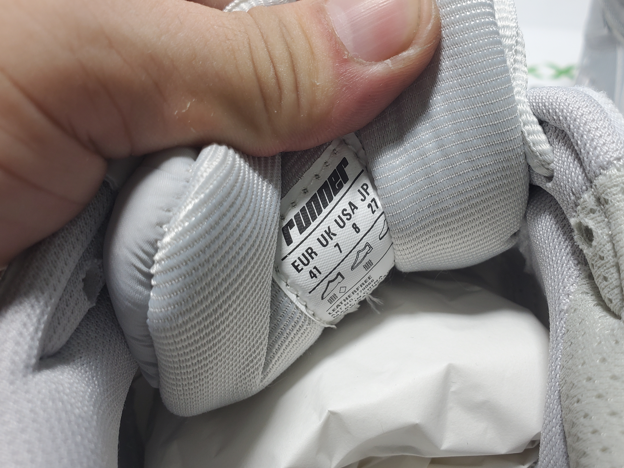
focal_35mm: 31
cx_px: 362
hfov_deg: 58.1
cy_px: 200
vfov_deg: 45.3
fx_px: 559
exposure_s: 1/135
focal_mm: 4.3
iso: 50
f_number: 2.4
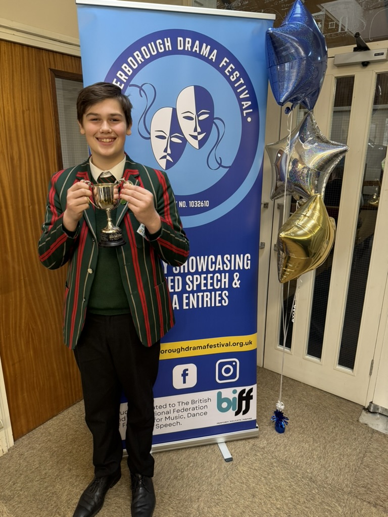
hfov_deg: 56.8
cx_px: 194
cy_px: 258
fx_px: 359
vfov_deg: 71.6
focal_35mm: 24
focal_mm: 6.76
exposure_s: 1/100
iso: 200
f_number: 1.78
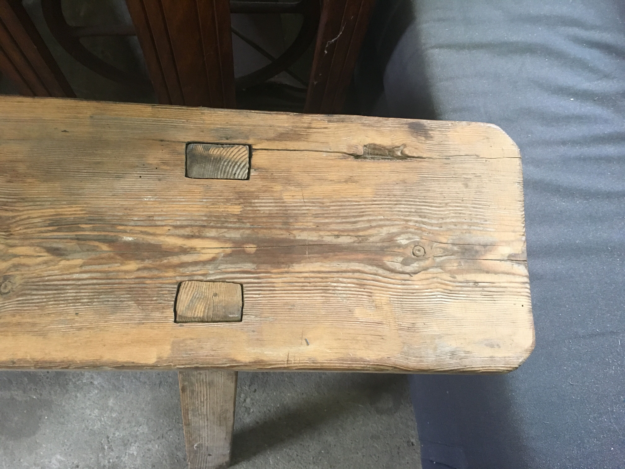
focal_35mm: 29
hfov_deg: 61.7
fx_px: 524
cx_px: 312
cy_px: 234
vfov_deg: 48.2
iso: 250
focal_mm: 4.15
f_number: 2.2
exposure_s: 1/33
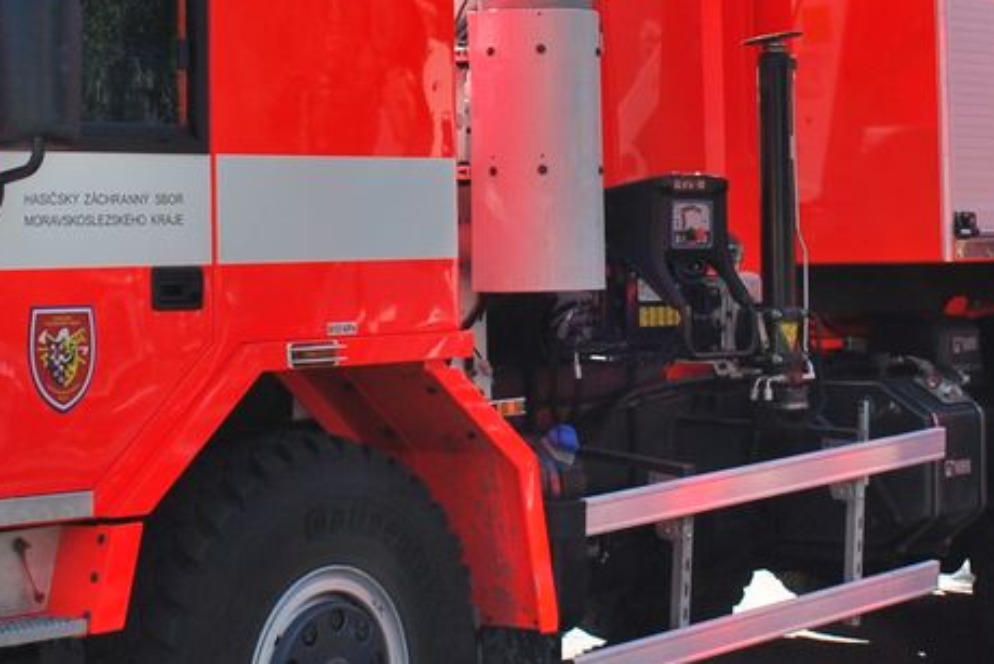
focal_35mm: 94
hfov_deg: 21.7
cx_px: 506
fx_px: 2596
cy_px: 66
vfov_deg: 14.4
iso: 100
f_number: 7.1
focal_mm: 18
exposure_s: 1/200
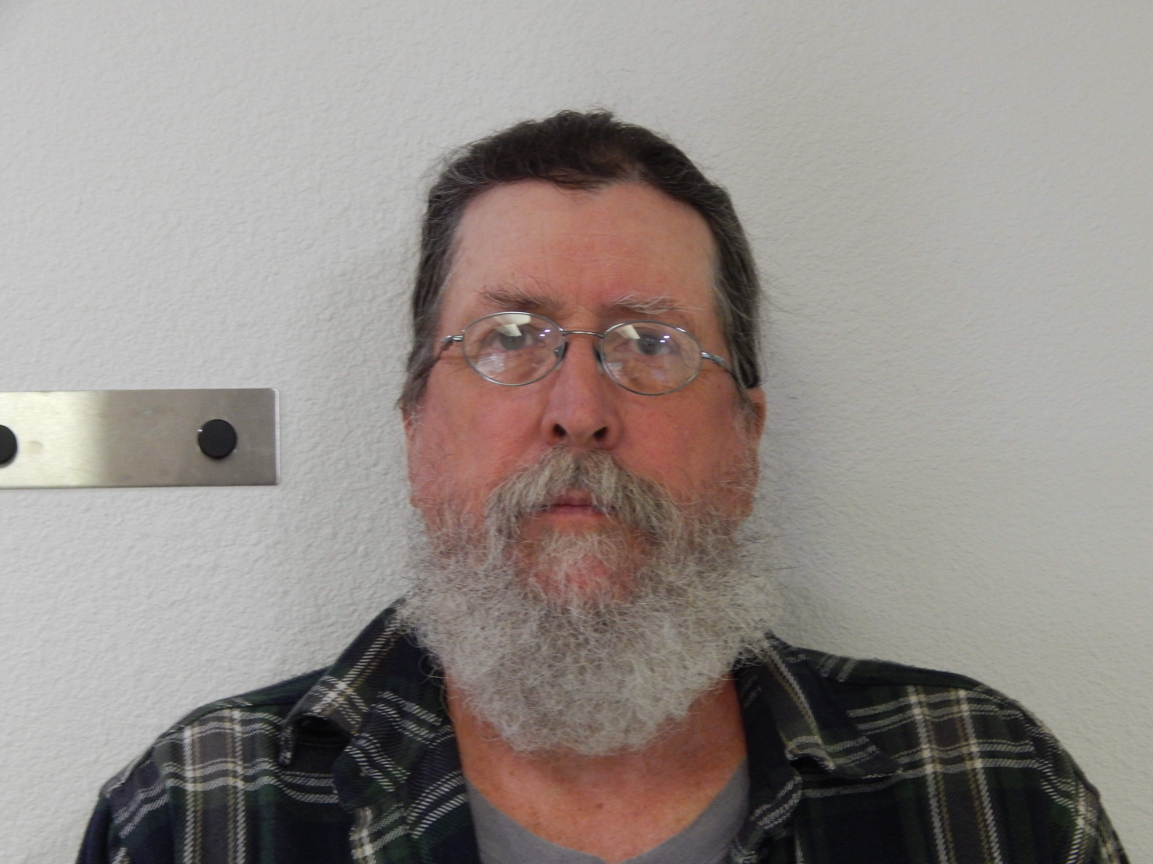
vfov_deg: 14.1
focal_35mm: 105
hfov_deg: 18.7
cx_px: 576
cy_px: 432
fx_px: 3497
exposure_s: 1/25
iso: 400
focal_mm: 18.7
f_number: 4.5
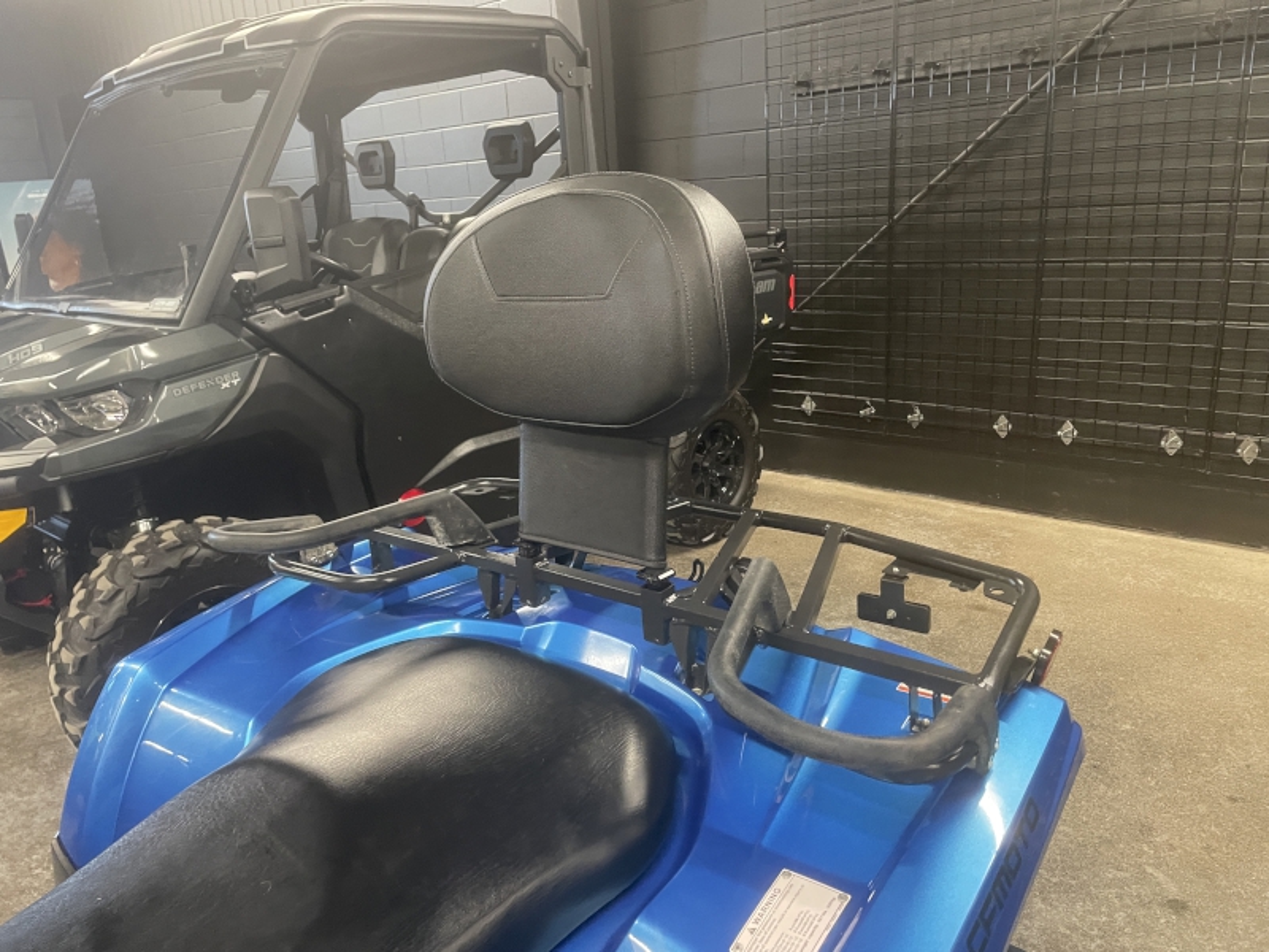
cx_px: 634
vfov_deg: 53.1
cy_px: 476
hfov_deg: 67.3
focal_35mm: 26
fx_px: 953
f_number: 1.6
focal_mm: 4.2
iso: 400
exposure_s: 1/40
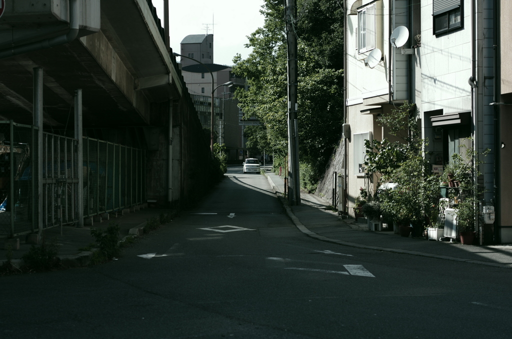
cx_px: 256
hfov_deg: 19.5
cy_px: 170
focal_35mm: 105
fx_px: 1490
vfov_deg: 13.0
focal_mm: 70
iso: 100
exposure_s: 1/400
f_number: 4.5
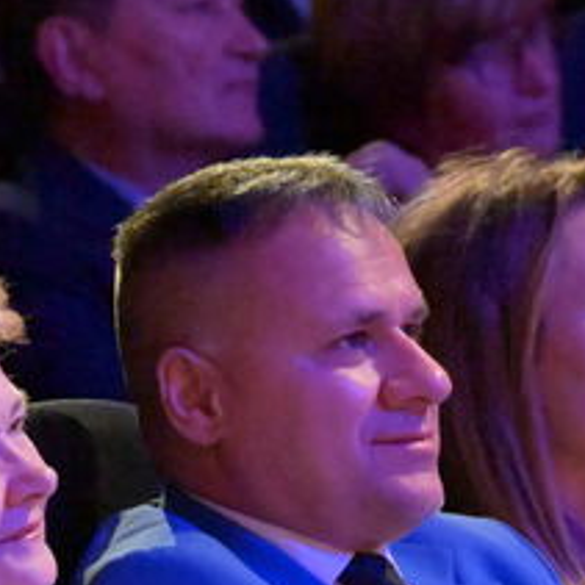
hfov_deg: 2.7
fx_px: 12332
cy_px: 600
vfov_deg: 2.7
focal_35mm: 645
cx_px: 377
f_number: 6.3
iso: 32000
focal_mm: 200
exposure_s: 1/80
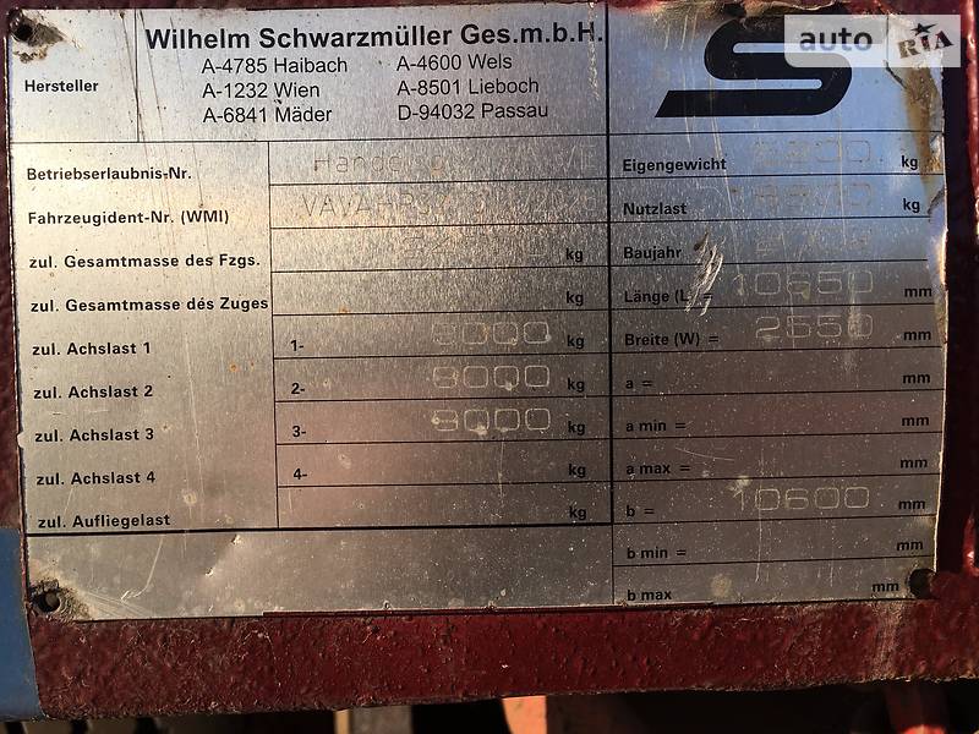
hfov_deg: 61.7
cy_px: 367
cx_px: 490
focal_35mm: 29
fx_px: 820
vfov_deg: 48.2
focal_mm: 4.2
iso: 25
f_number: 2.2
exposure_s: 1/674
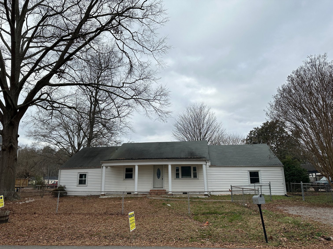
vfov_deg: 56.8
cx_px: 166
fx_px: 231
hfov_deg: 71.6
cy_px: 124
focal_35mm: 24
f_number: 1.78
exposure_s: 1/2660
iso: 80
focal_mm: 6.86
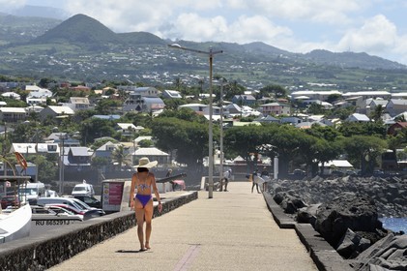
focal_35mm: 150
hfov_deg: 13.7
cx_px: 204
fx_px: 1694
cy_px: 136
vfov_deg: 9.1
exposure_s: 1/250
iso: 200
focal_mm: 150
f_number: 13
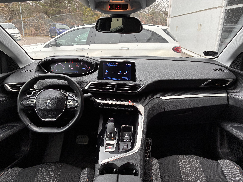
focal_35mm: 26
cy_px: 91
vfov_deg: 53.1
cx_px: 122
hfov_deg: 67.3
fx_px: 183
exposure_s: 1/121
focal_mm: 4.2
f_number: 1.64
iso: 32
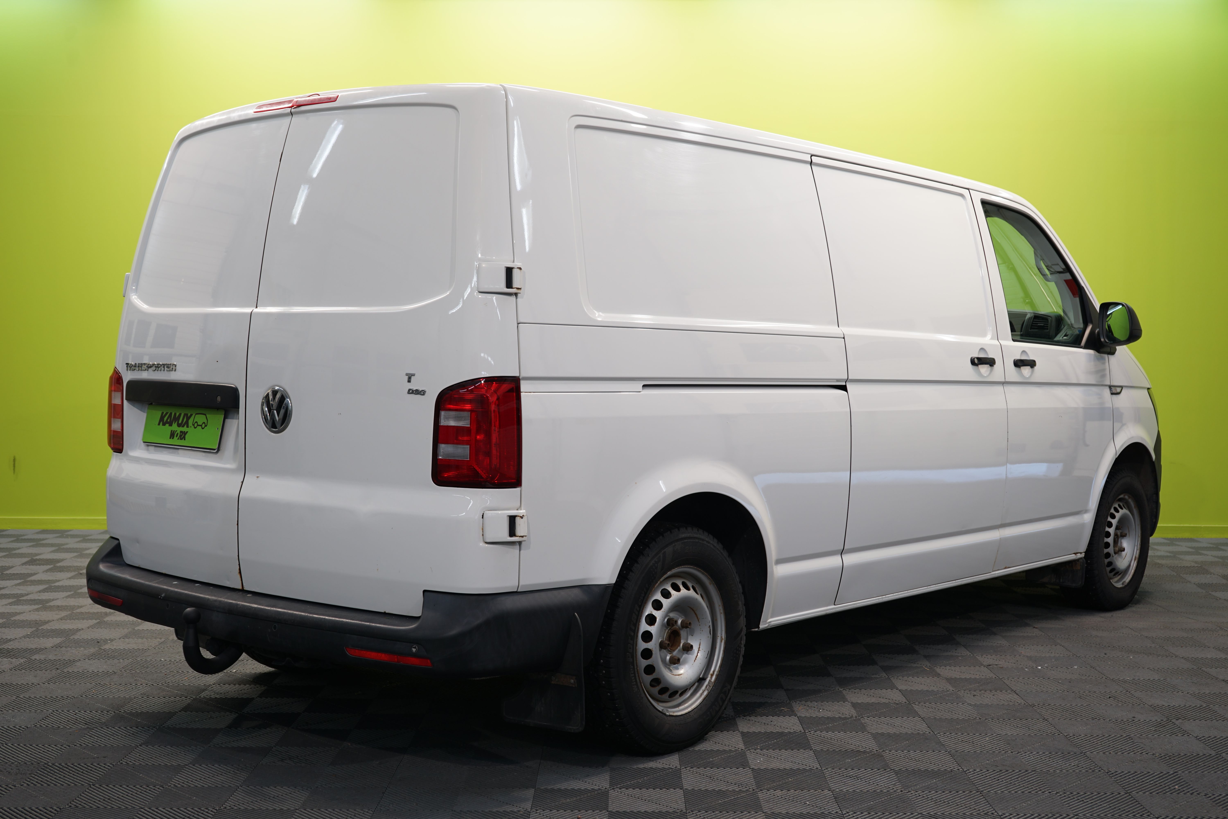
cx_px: 614
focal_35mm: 42
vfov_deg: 31.9
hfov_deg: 46.4
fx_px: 1433
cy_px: 410
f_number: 6.3
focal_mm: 42
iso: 100
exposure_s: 1/6
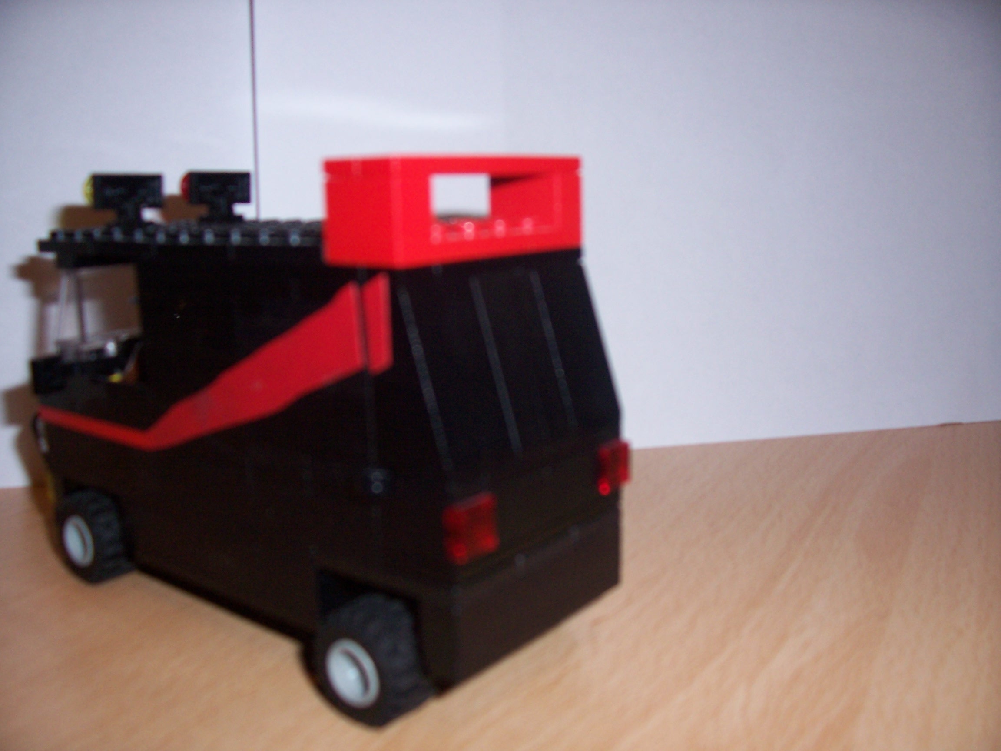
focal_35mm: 34
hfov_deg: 54.0
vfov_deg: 41.8
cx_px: 500
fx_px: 983
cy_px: 376
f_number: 2.7
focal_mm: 5.6
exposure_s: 1/60
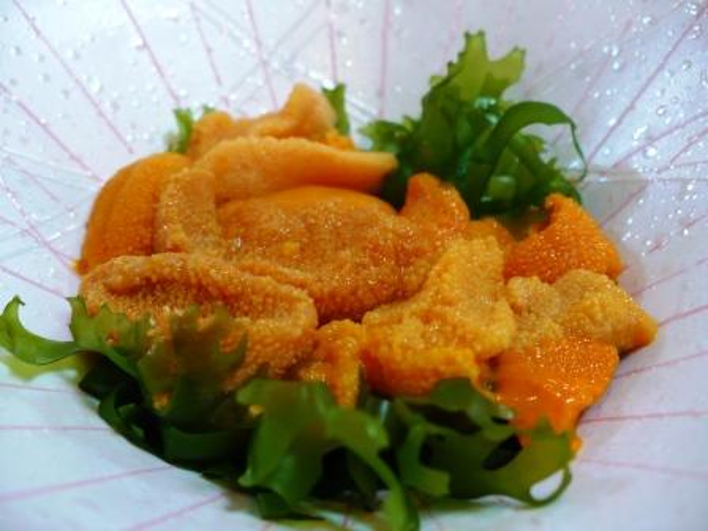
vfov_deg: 38.7
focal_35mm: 37
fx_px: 757
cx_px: 354
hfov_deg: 50.1
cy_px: 266
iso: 200
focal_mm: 6.1
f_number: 2.8
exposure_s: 1/20
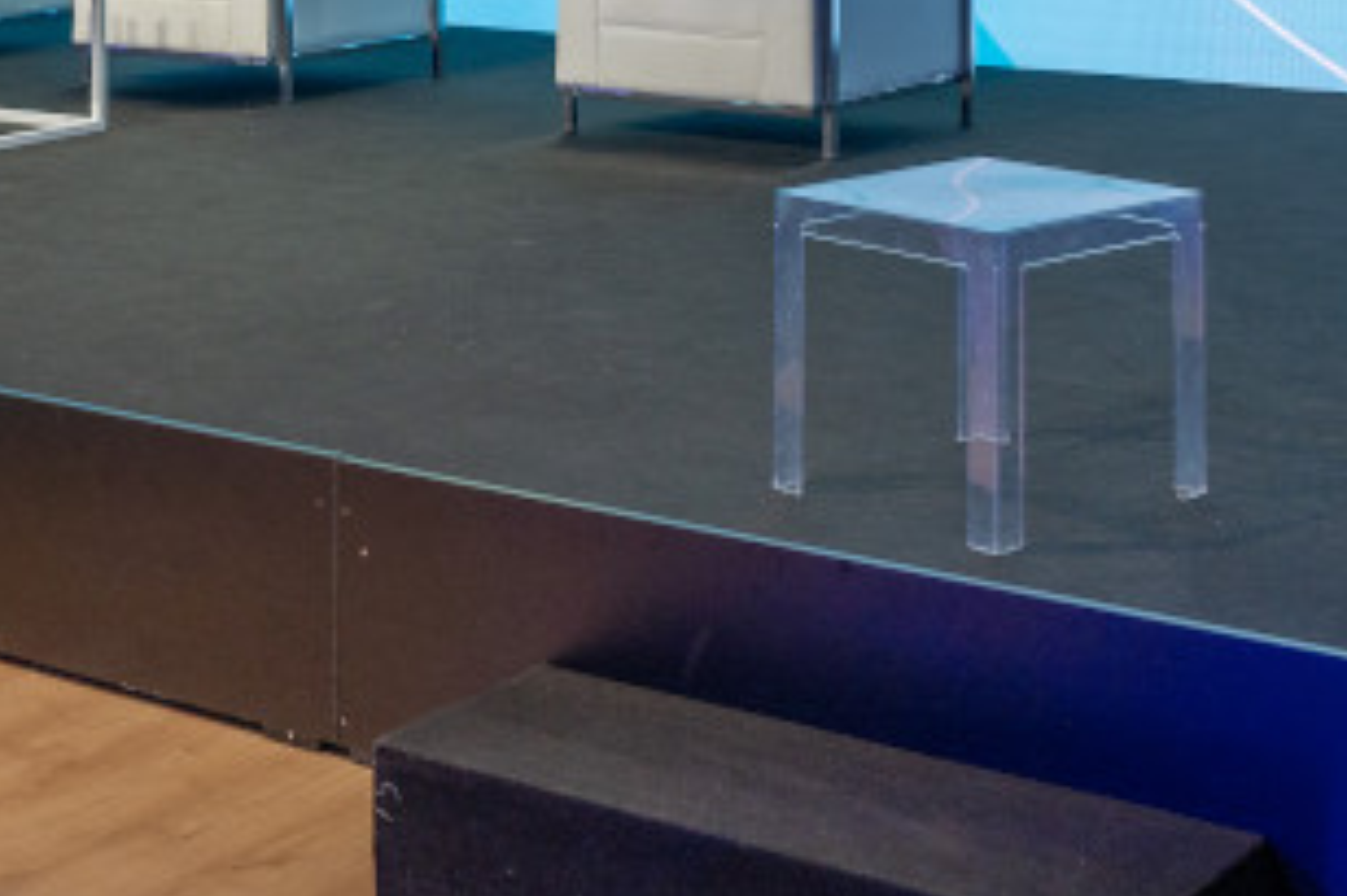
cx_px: 564
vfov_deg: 16.5
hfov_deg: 26.0
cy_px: -264
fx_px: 2917
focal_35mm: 78
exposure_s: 1/160
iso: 400
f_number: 2.8
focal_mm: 24
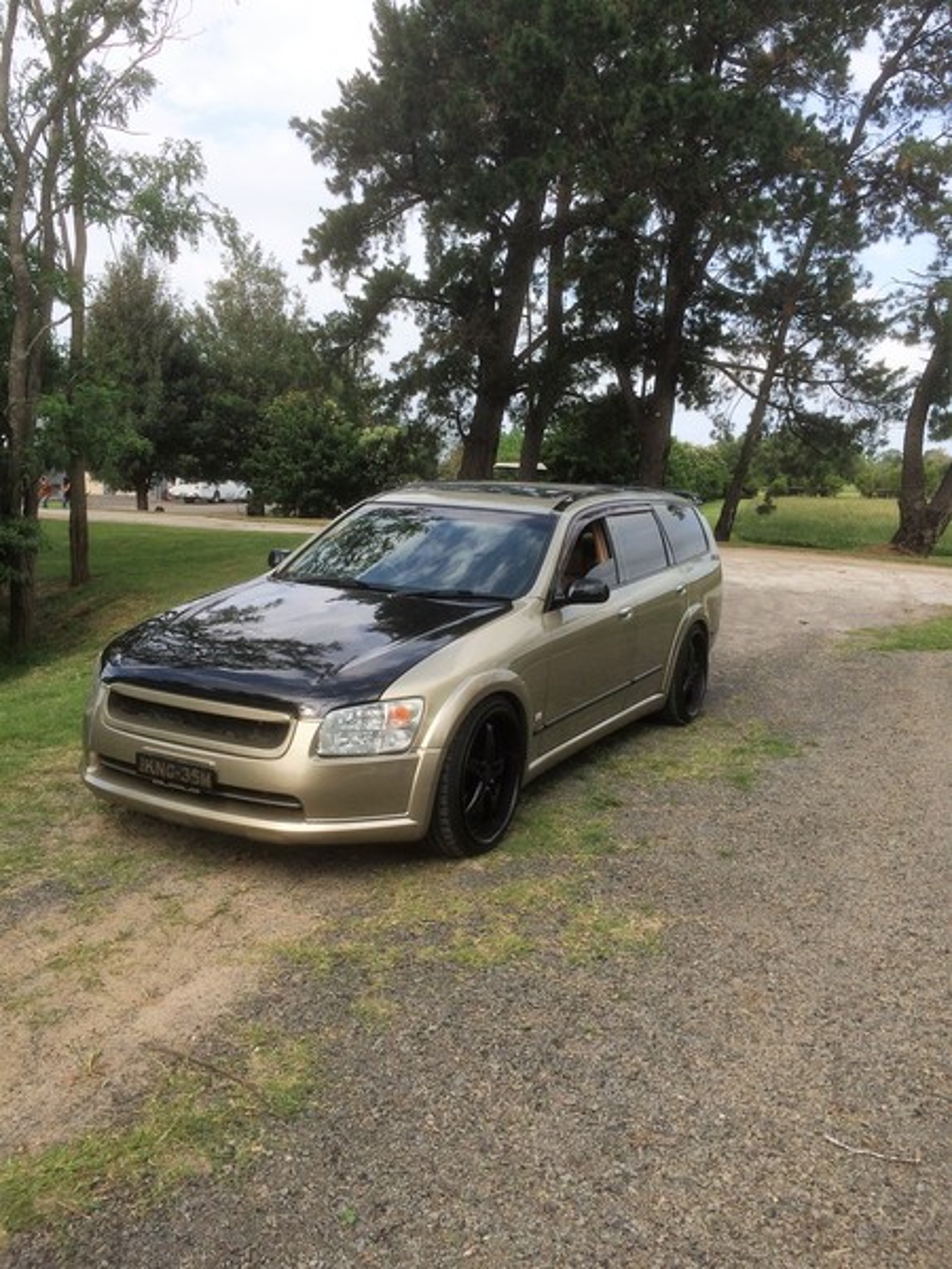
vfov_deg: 61.7
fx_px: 1063
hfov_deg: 48.2
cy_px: 634
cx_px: 476
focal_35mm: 29
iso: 32
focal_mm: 4.15
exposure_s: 1/1109
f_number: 2.2
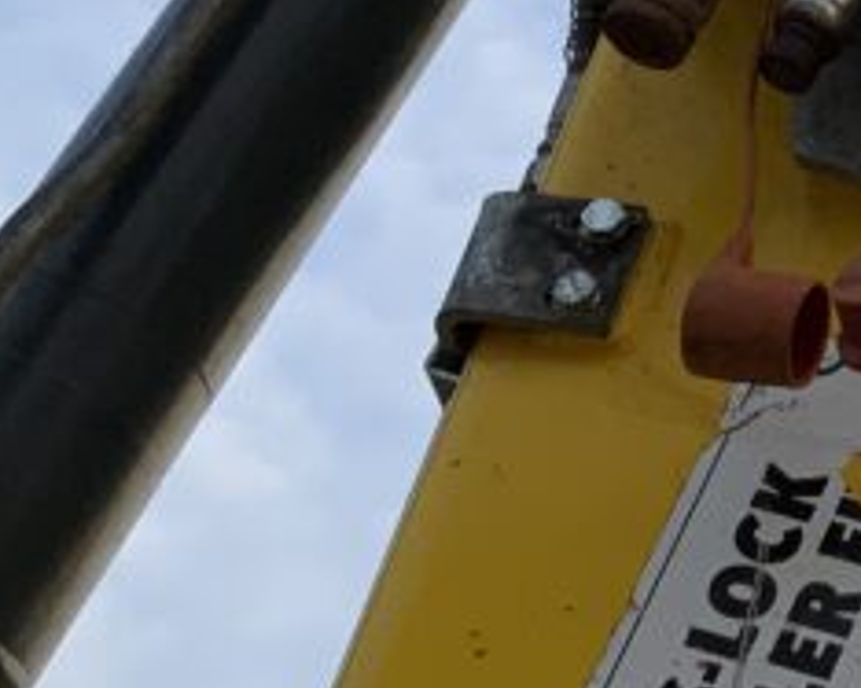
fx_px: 3158
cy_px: -272
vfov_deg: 12.0
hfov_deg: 14.5
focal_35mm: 124
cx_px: 1284
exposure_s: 1/362
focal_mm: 3
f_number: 1.8
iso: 16
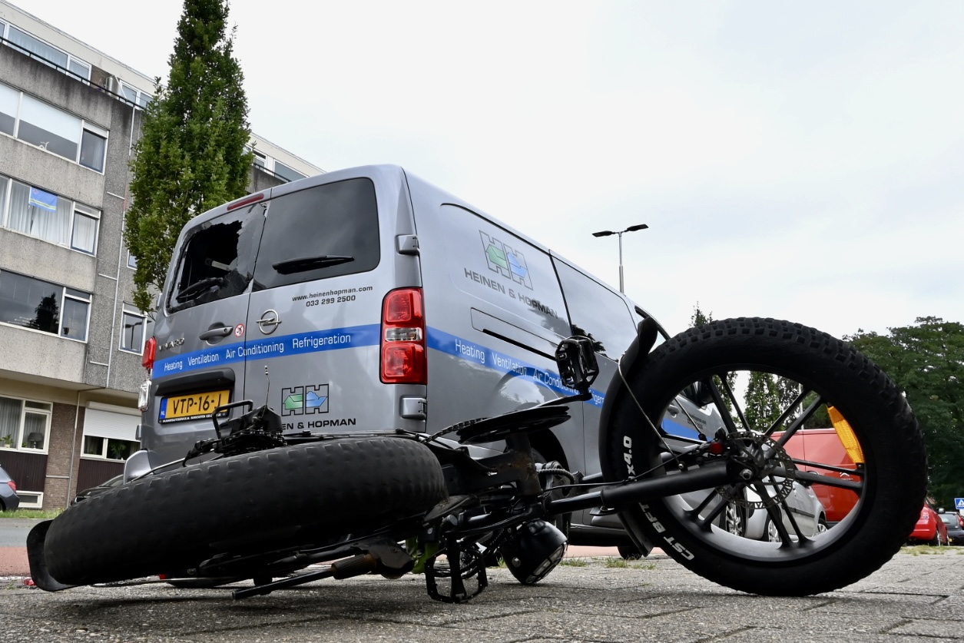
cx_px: 482
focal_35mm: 24
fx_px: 643
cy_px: 322
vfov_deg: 53.1
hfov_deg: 73.7
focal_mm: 16
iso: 250
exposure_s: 1/80
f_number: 11
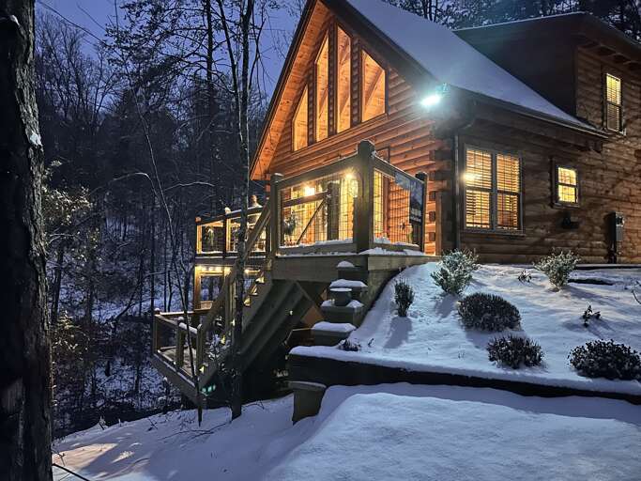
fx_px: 444
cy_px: 240
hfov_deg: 71.6
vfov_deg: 56.8
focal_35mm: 24
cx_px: 320
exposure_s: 1/15
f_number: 1.78
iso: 1600
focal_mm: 6.86
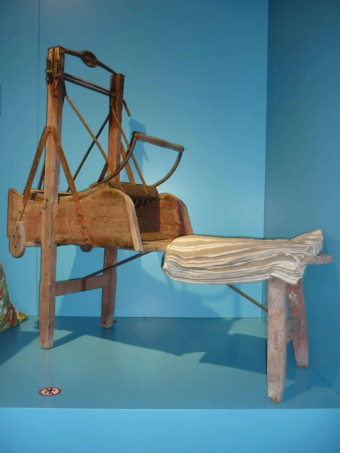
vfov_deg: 55.4
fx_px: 432
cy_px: 226
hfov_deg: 42.9
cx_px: 170
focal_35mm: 33
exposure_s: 1/30
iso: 100
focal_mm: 5.5
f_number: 2.8
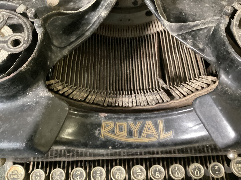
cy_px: 90
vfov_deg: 45.4
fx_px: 216
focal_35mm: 31
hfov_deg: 58.3
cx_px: 120
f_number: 2.4
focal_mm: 3.3
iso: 640
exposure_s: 1/24
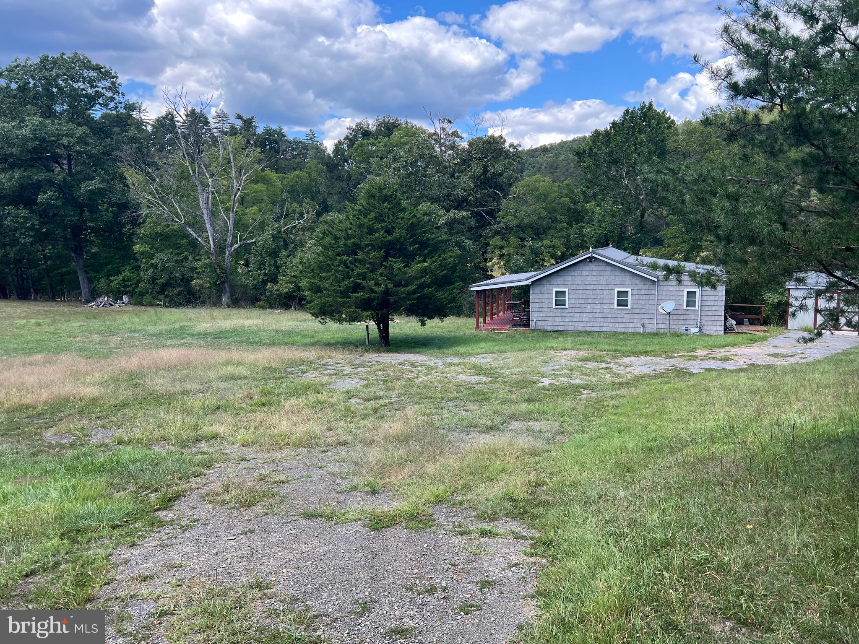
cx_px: 430
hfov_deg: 67.3
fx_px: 645
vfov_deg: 53.1
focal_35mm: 26
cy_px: 322
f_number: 1.5
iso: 50
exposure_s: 1/902
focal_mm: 5.7
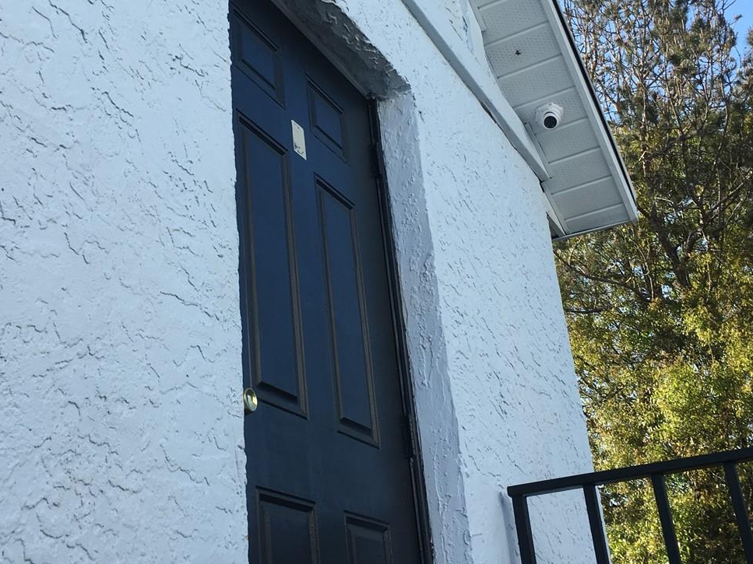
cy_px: 230
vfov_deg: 30.2
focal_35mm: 48
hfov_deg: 39.6
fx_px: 1044
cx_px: 333
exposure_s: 1/601
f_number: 2.2
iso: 25
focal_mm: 4.15
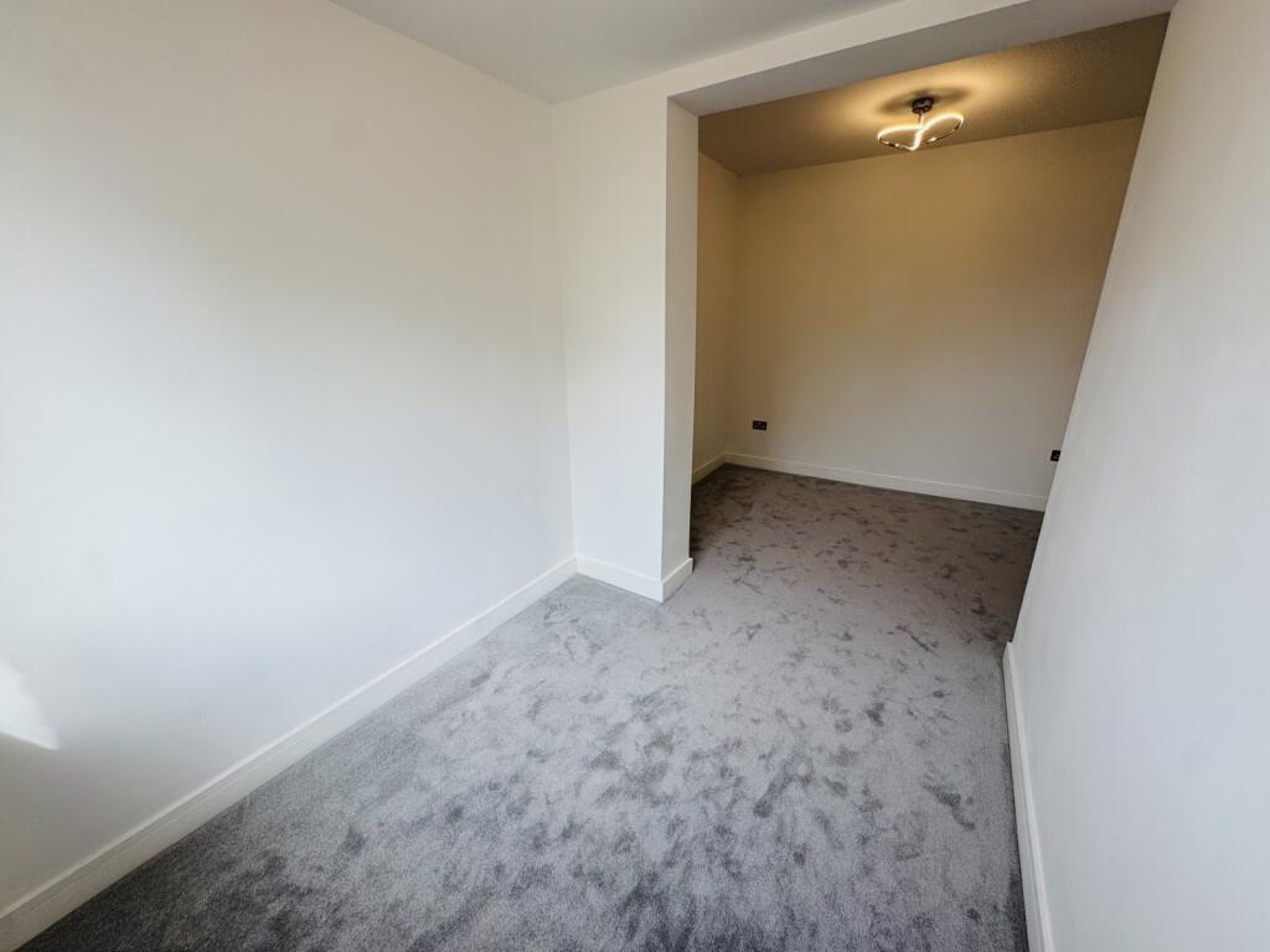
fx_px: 514
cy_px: 476
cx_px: 635
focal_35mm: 14
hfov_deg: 102.1
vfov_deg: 85.7
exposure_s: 1/147
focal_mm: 2.22
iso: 40
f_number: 2.2
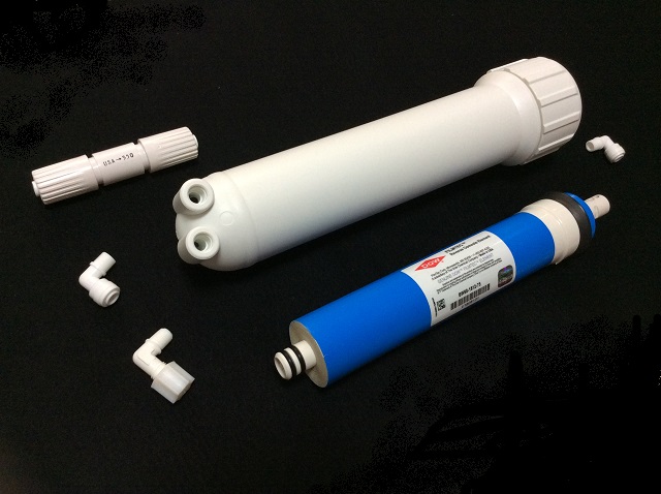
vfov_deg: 42.8
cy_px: 247
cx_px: 330
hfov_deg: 55.4
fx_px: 629
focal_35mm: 33
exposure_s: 1/24
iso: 125
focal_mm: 3.3
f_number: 2.4
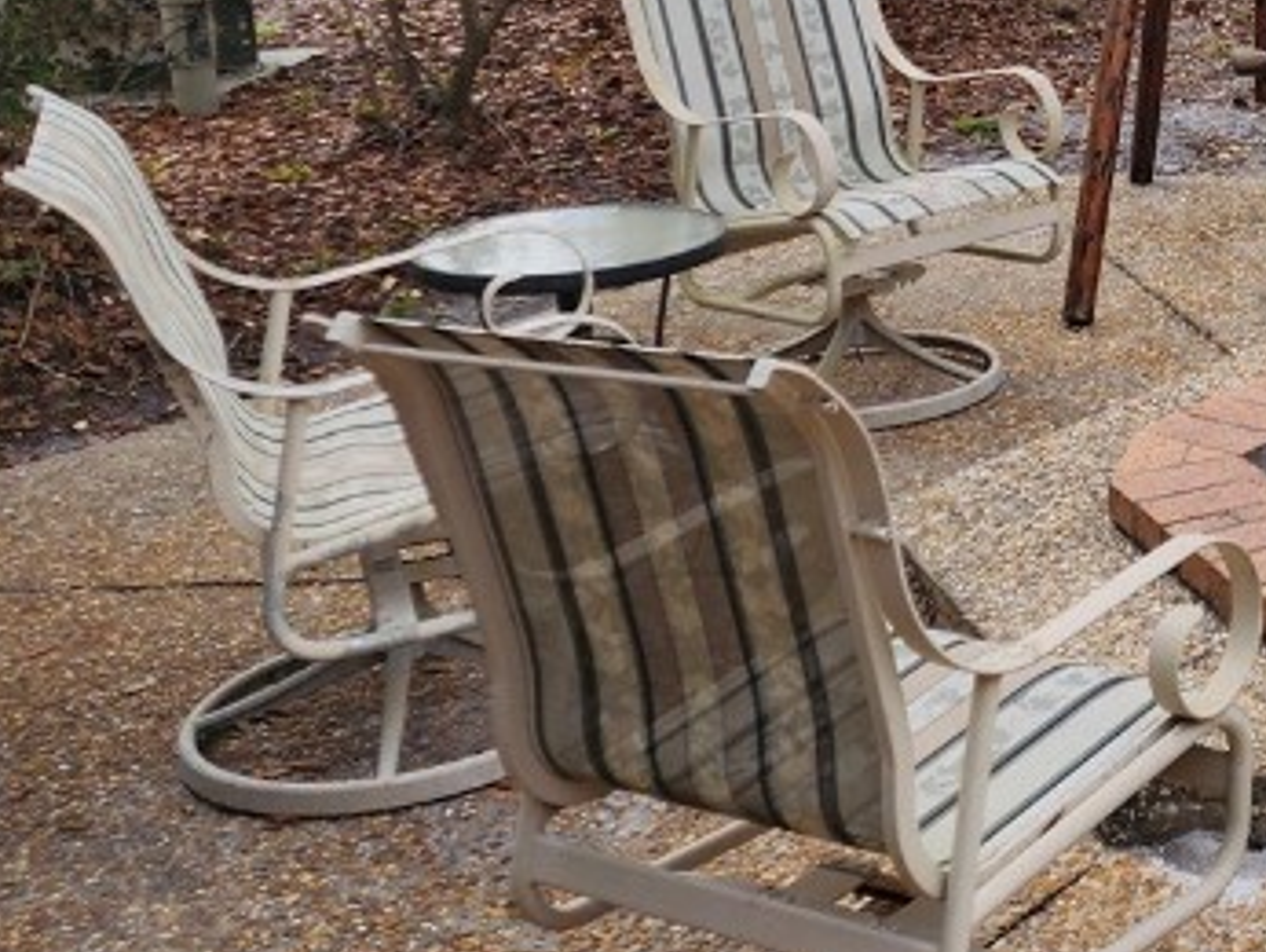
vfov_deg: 20.6
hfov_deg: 25.5
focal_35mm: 68
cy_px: -106
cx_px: 1540
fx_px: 2489
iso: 12
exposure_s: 1/538
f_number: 1.8
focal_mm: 6.4
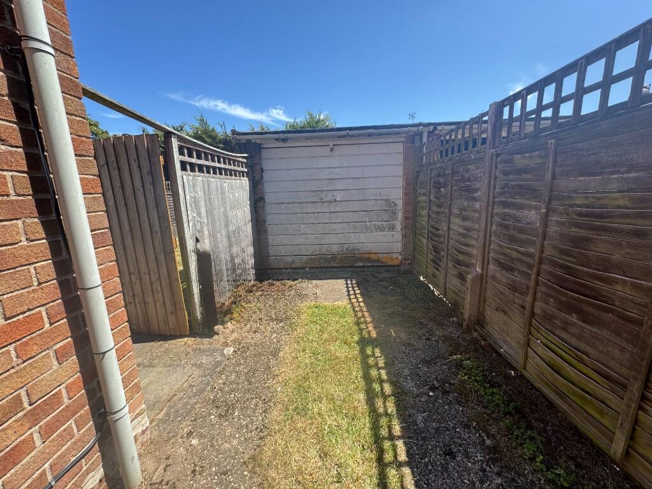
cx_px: 326
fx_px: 264
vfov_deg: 85.7
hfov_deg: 102.1
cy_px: 244
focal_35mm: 14
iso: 50
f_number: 2.2
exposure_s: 1/610
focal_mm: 2.22
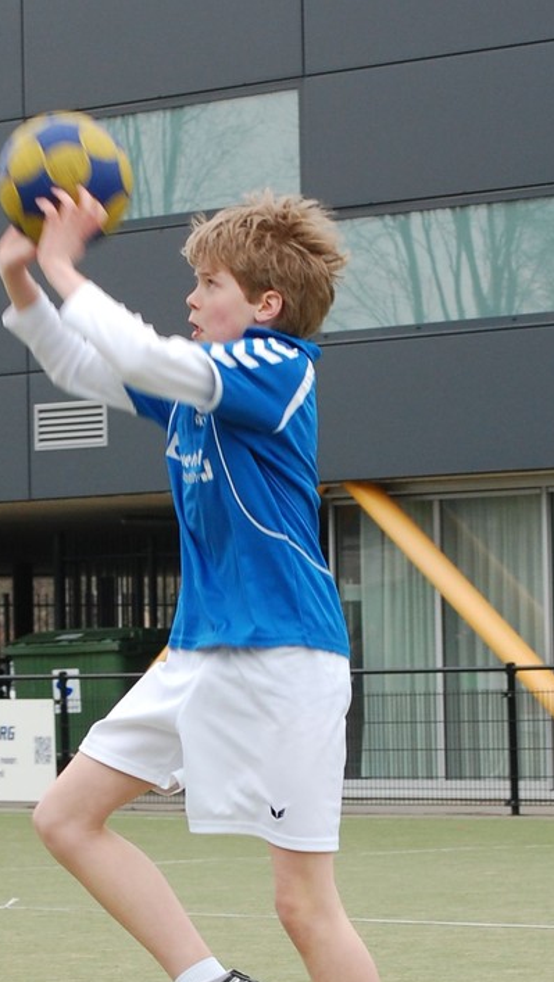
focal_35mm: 125
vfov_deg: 17.1
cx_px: 174
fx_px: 3253
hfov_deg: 9.7
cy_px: 664
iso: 400
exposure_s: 1/250
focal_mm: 55
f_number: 8
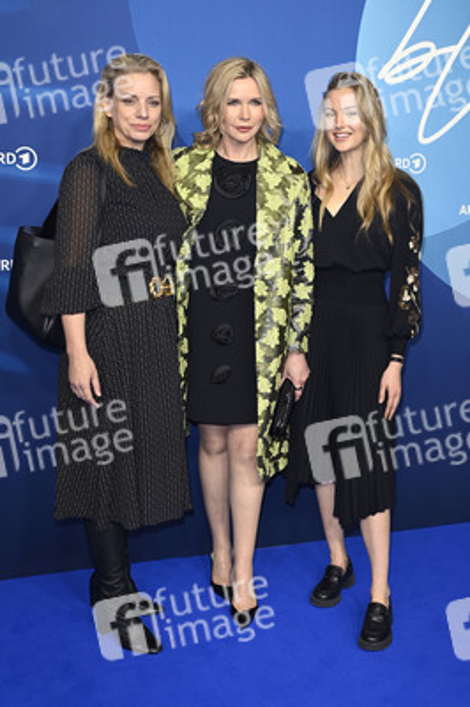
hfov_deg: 31.8
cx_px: 235
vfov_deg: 46.4
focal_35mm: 42
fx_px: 824
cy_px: 354
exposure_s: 1/200
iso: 1000
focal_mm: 42
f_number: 5
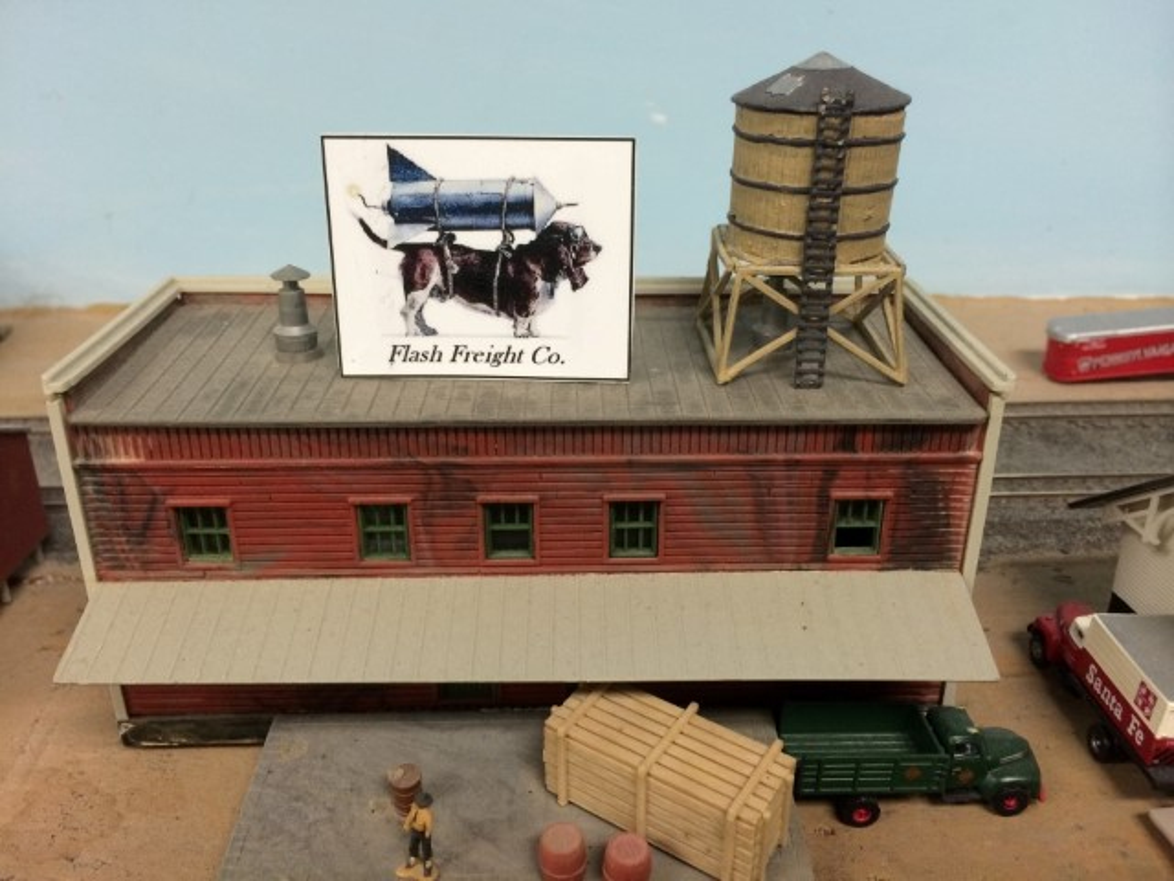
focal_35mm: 30
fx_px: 1017
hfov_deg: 60.0
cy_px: 440
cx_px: 587
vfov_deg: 46.8
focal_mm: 4.12
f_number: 2.2
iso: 64
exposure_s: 1/30
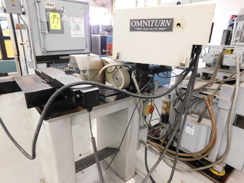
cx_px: 122
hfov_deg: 73.9
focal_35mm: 23
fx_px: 162
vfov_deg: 58.9
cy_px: 92
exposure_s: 1/13
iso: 400
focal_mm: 4
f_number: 3
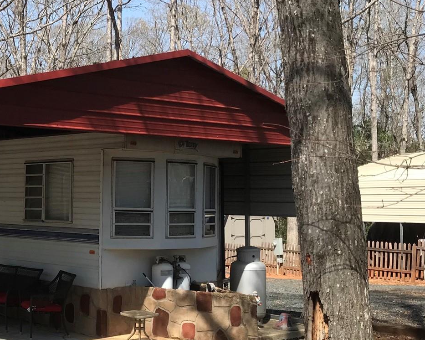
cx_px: 53
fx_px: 755
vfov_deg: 25.4
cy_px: 177
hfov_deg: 30.3
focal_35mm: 60
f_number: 1.8
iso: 20
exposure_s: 1/1681
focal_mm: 3.99
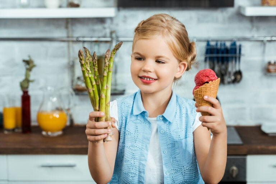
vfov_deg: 12.5
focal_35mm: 110
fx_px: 844
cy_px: 92
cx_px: 138
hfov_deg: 18.6
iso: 400
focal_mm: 110
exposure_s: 1/200
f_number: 6.3
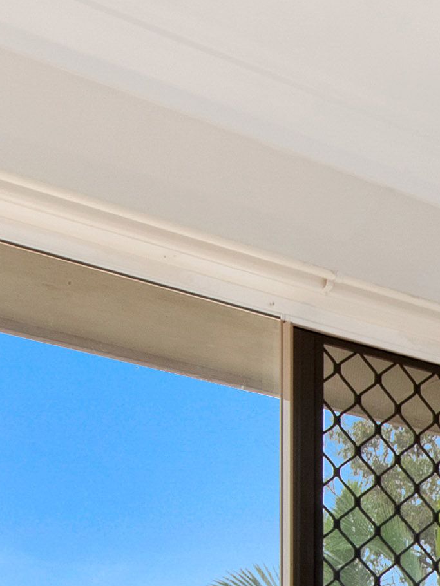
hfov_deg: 14.1
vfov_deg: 19.5
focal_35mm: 89
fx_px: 1508
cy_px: 847
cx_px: 871
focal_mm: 14
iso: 320
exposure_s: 1/8
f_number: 8
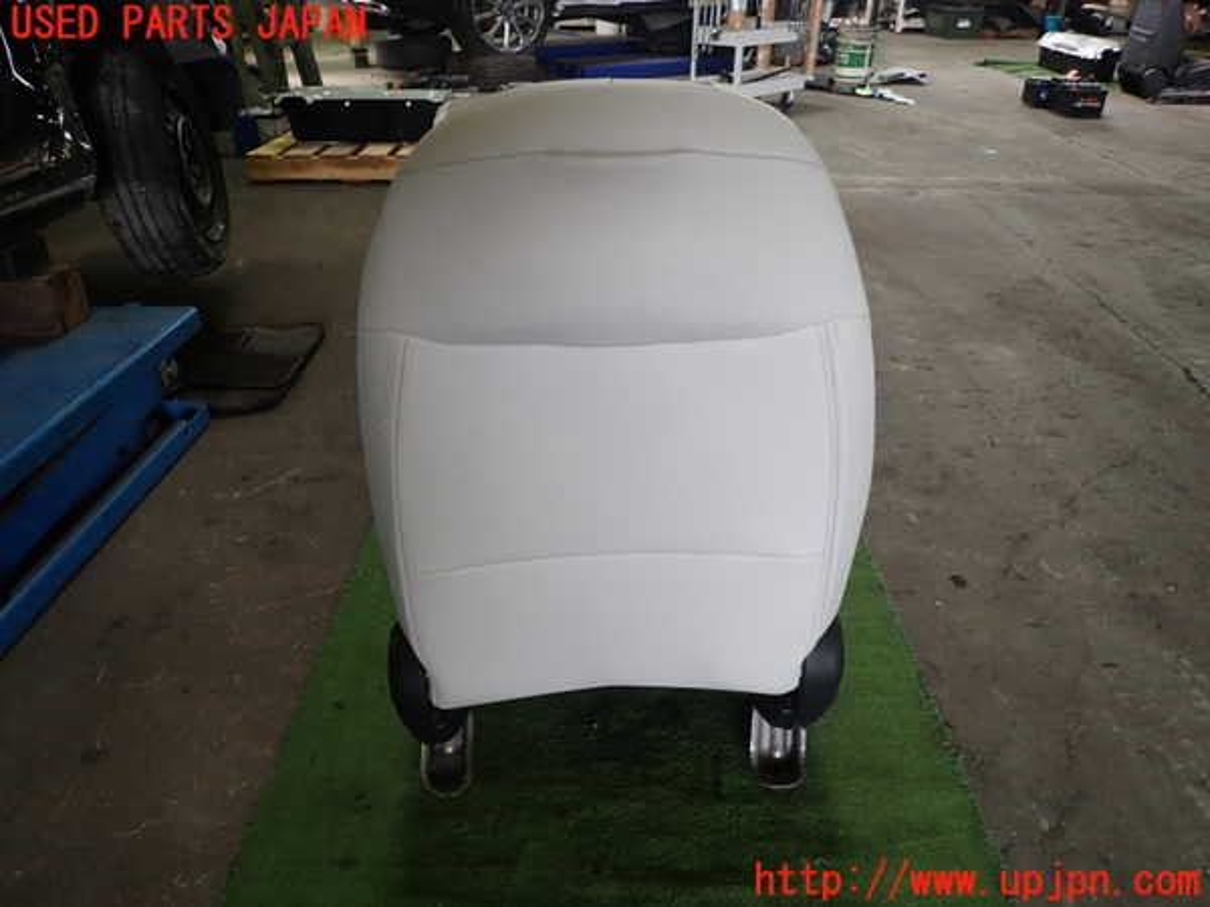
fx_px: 874
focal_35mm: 25
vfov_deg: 54.9
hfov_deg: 69.4
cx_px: 605
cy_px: 454
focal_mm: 4.5
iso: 125
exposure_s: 1/60
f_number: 2
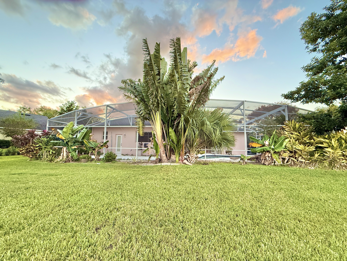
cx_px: 174
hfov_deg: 102.1
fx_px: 140
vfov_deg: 85.7
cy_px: 130
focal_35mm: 14
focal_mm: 2.22
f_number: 2.2
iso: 250
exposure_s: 1/99
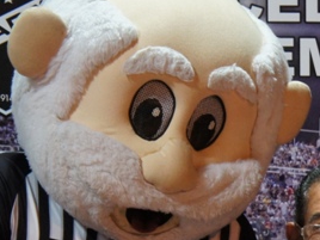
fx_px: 1433
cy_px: 274
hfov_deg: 12.5
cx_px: 377
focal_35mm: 155
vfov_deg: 9.5
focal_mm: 36
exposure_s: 1/30
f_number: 4.5
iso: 1600
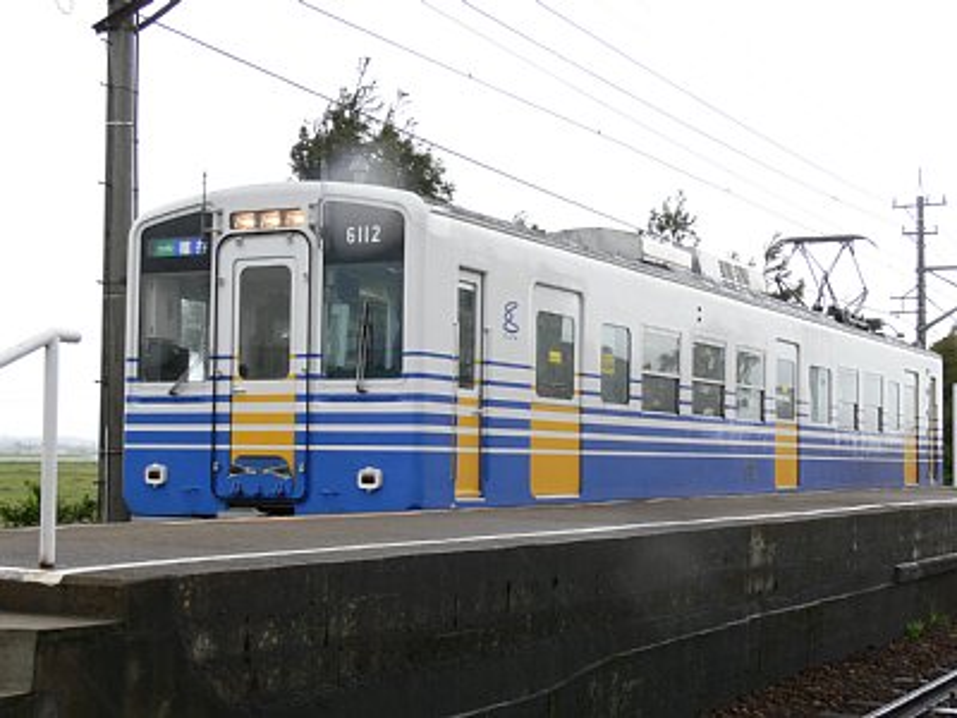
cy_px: 359
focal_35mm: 58
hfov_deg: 33.2
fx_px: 1603
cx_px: 478
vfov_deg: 25.2
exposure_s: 1/100
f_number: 5
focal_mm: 12.3
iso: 80
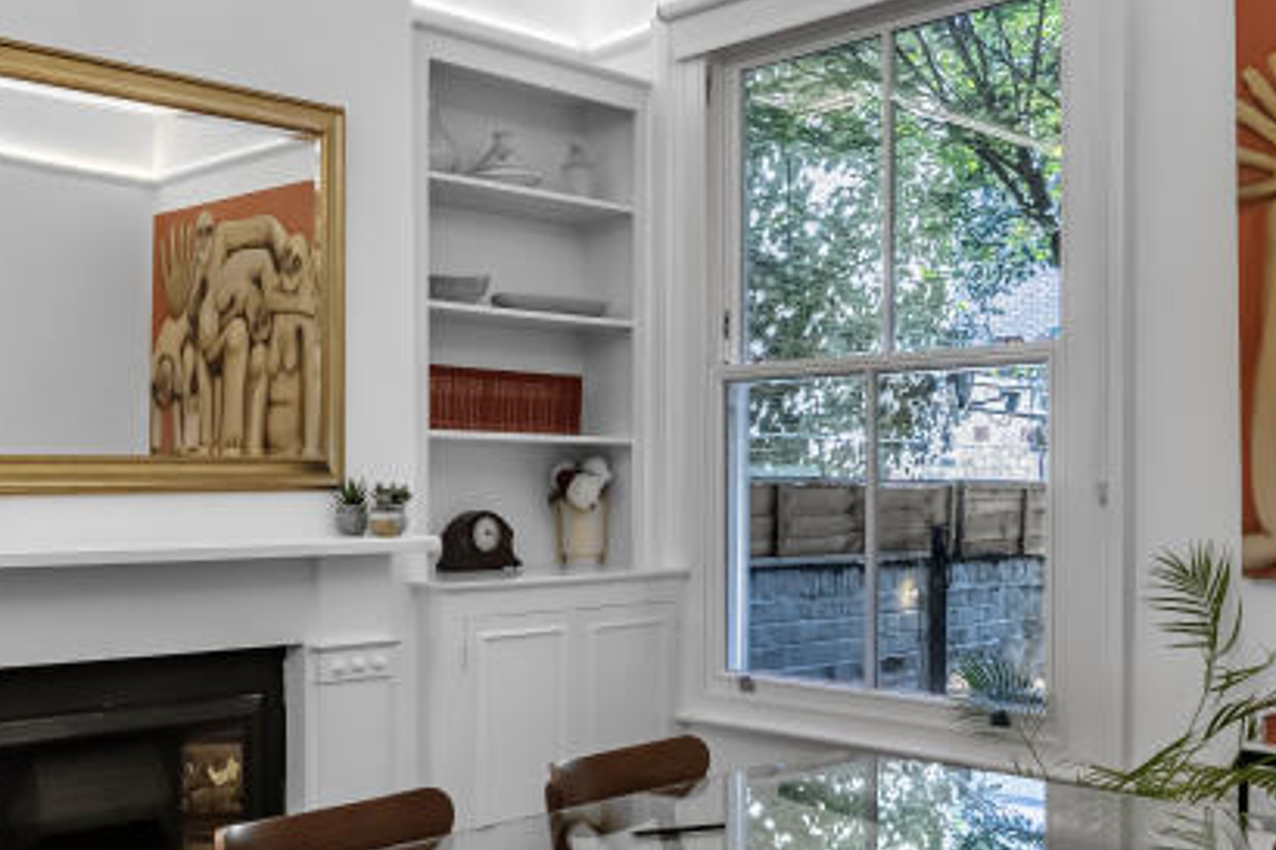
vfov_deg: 33.3
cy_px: 481
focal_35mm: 40
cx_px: 476
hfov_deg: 48.0
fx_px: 1417
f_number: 8
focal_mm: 16
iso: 1000
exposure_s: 1/200
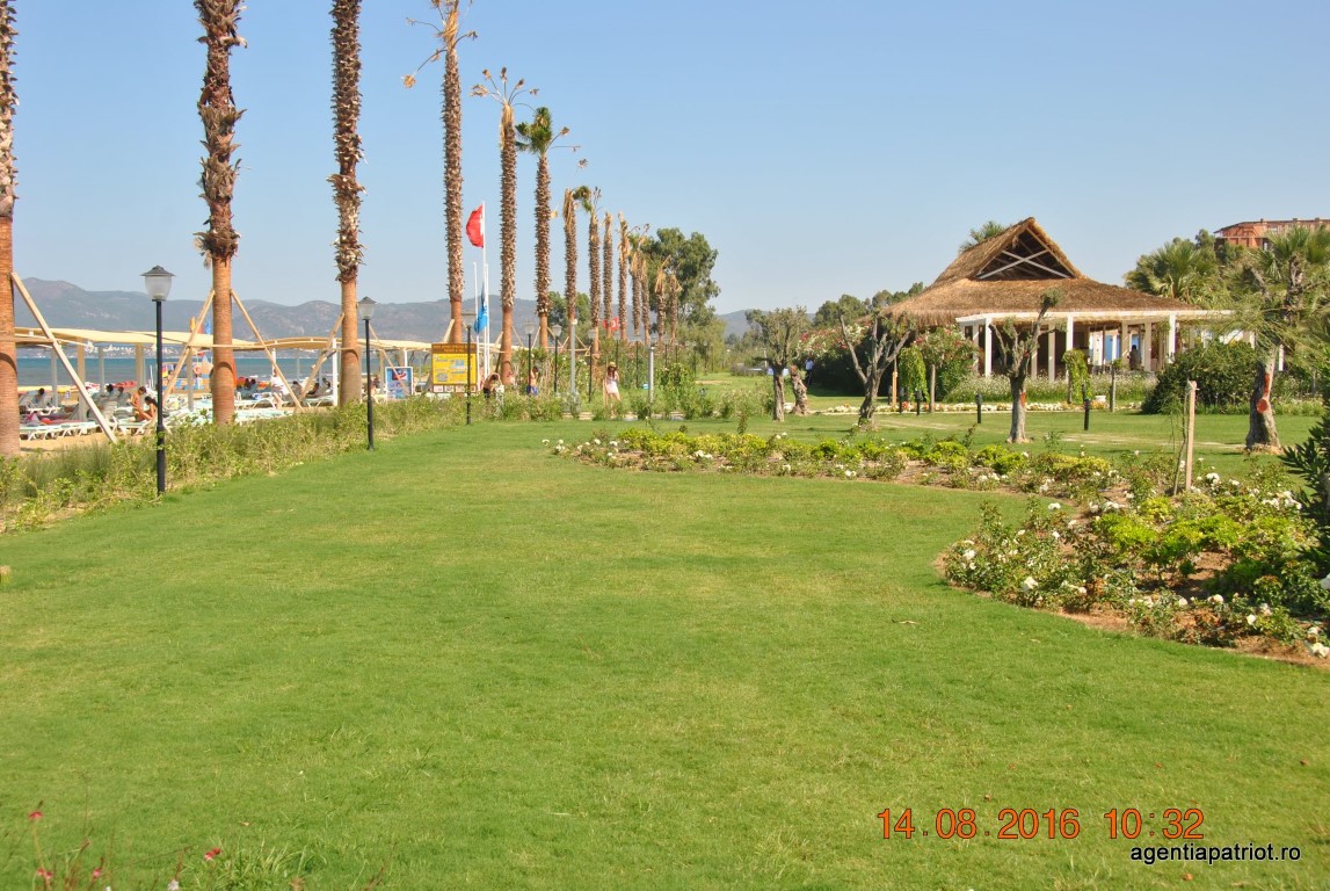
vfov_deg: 29.0
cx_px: 665
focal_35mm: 46
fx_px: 1720
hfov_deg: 42.3
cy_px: 446
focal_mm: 31
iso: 100
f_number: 8
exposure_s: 1/250
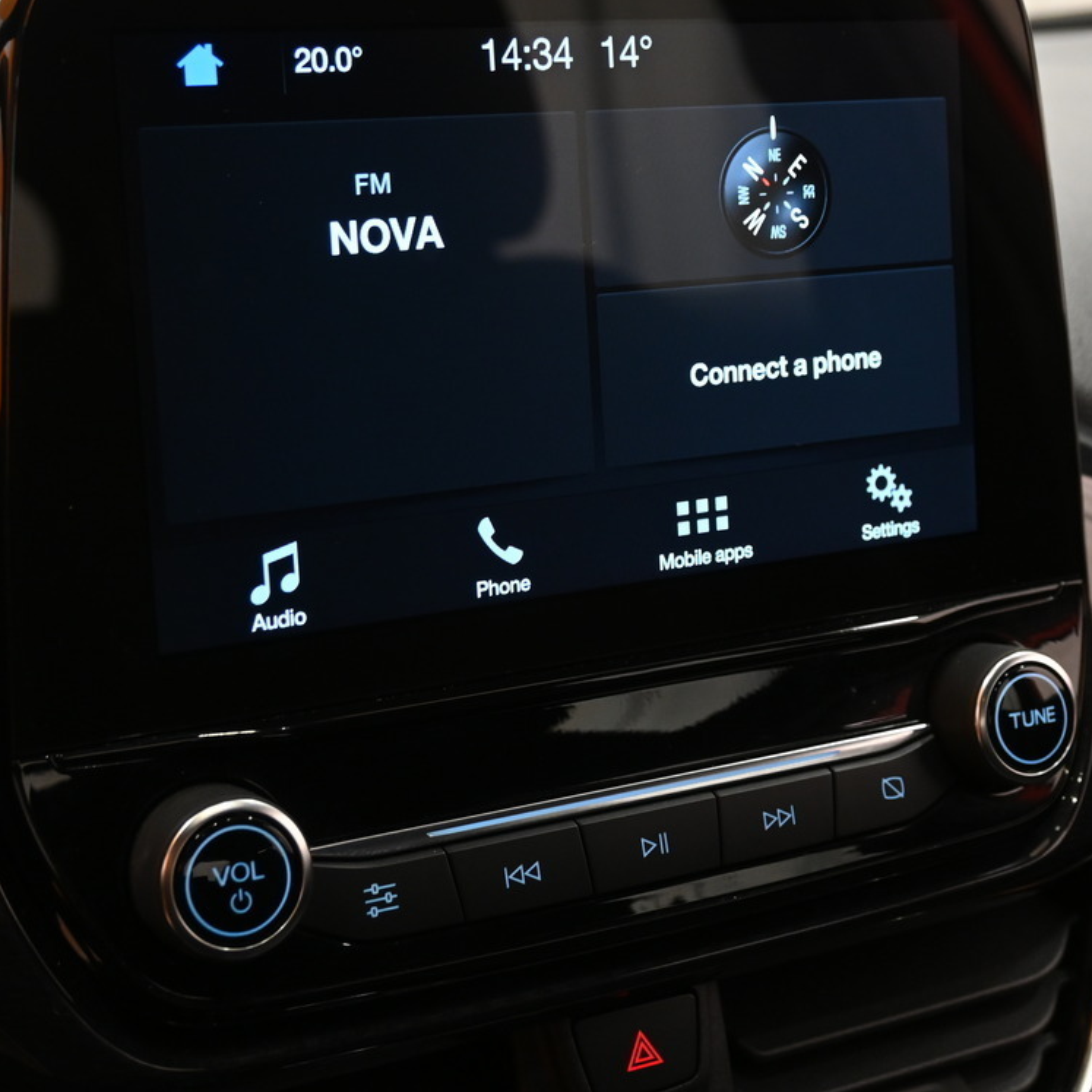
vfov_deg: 28.7
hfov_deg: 28.9
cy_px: 386
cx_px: 575
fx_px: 2122
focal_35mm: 59
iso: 720
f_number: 4
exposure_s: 1/30
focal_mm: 21.5
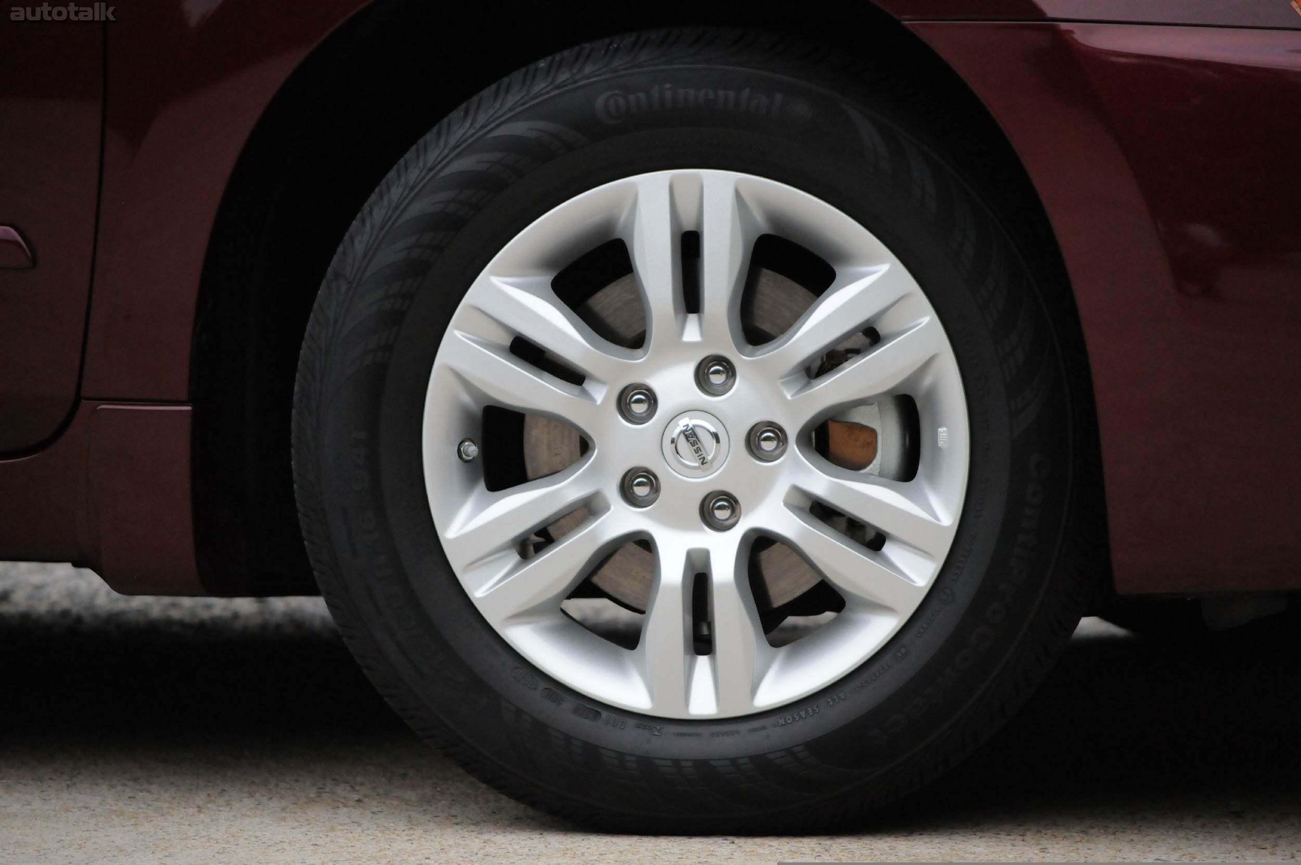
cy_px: 432
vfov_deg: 6.8
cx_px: 650
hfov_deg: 10.2
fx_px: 7310
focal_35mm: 202
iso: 2000
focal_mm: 135
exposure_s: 1/640
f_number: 5.6
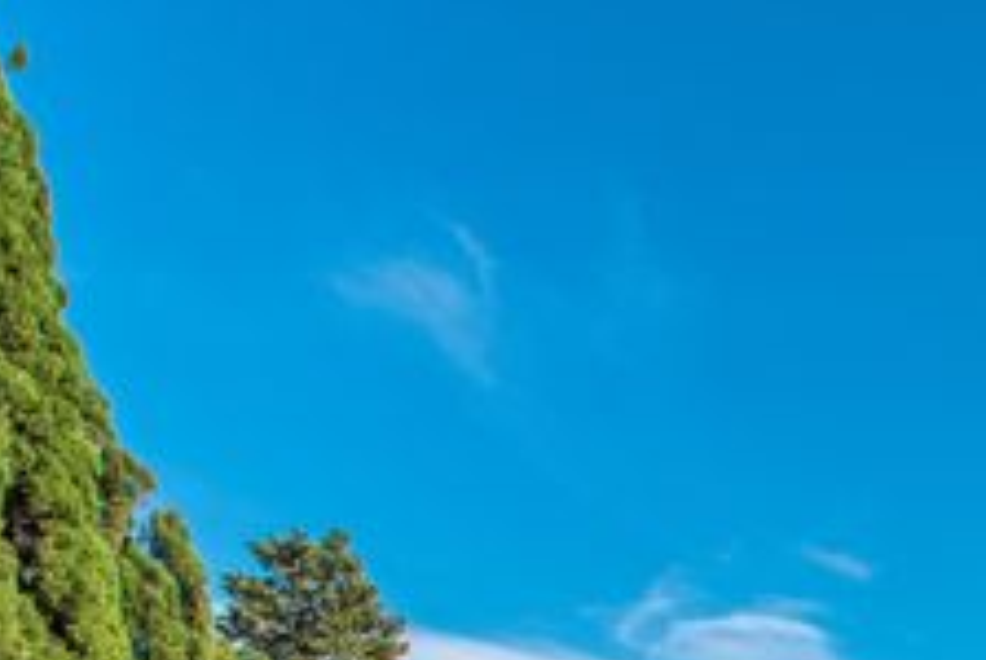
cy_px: 990
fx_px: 1207
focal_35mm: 44
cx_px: 1437
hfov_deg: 29.5
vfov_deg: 24.1
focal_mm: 14
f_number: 6.3
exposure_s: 1/320
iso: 100
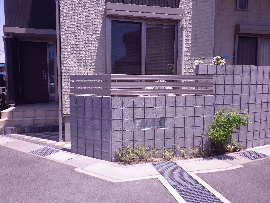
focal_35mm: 28
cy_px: 102
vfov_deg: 49.7
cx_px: 135
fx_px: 218
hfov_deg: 63.4
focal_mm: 5
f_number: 4.2
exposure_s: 1/640
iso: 125
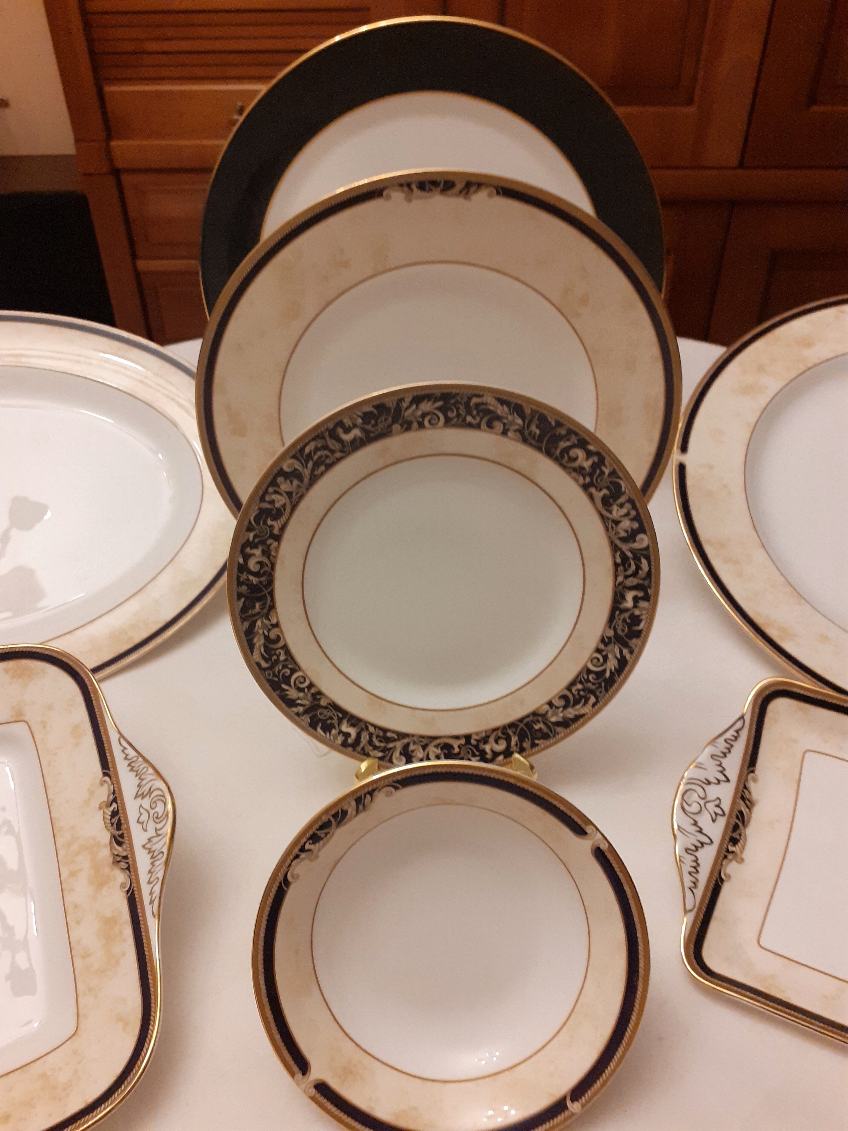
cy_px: 566
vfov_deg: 65.3
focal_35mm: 27
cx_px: 424
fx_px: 882
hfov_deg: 51.4
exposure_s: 1/33
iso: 200
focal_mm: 3.6
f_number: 1.9
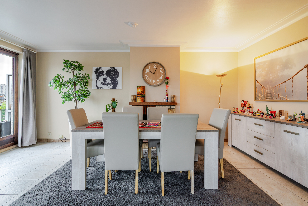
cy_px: 103
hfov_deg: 96.7
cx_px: 154
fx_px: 137
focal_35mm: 16
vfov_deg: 73.8
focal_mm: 16
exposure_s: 1/200
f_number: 11
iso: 250
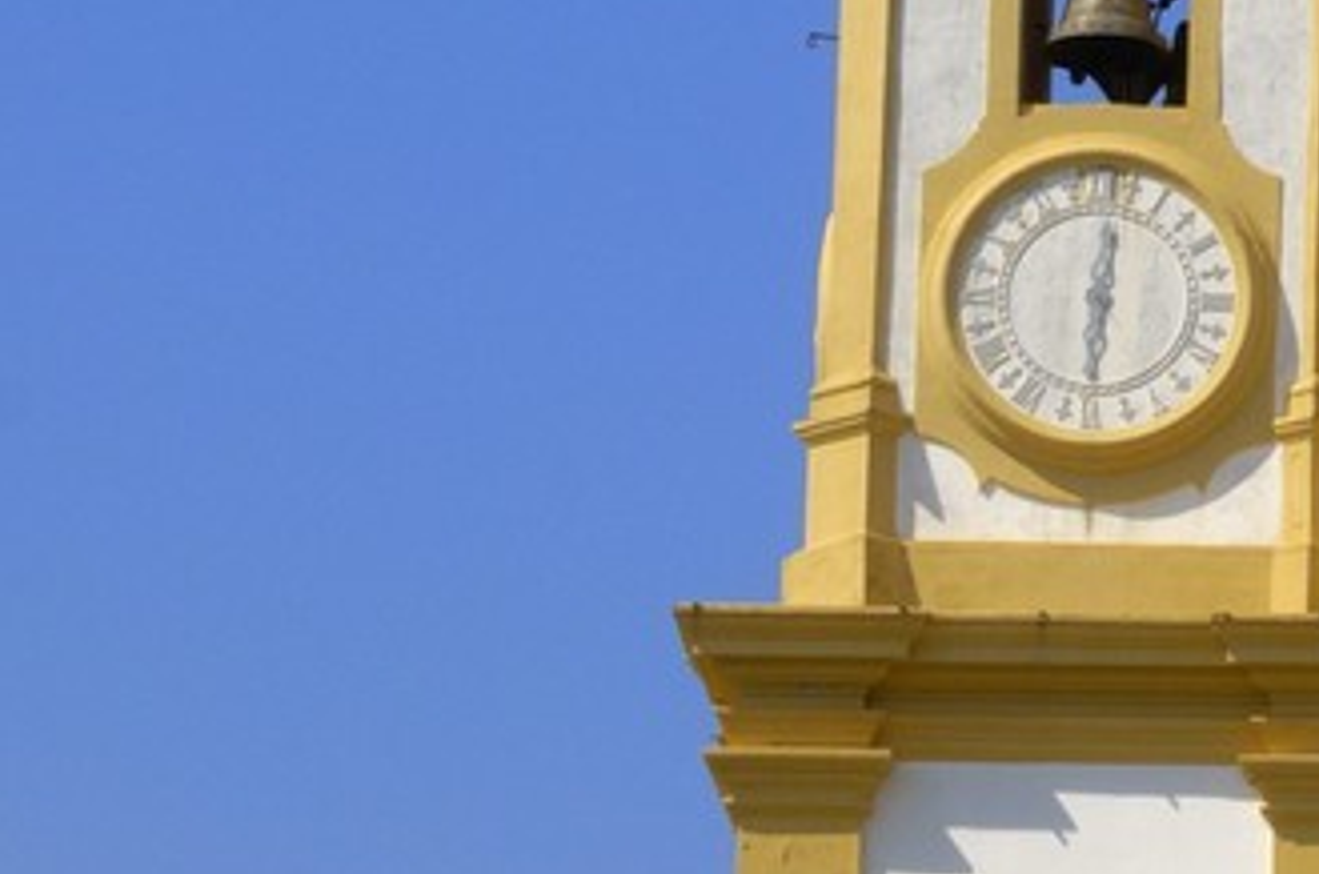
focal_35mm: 292
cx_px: 3007
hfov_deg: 6.7
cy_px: 738
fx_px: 10678
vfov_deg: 4.7
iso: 100
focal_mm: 40
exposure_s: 1/160
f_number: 13
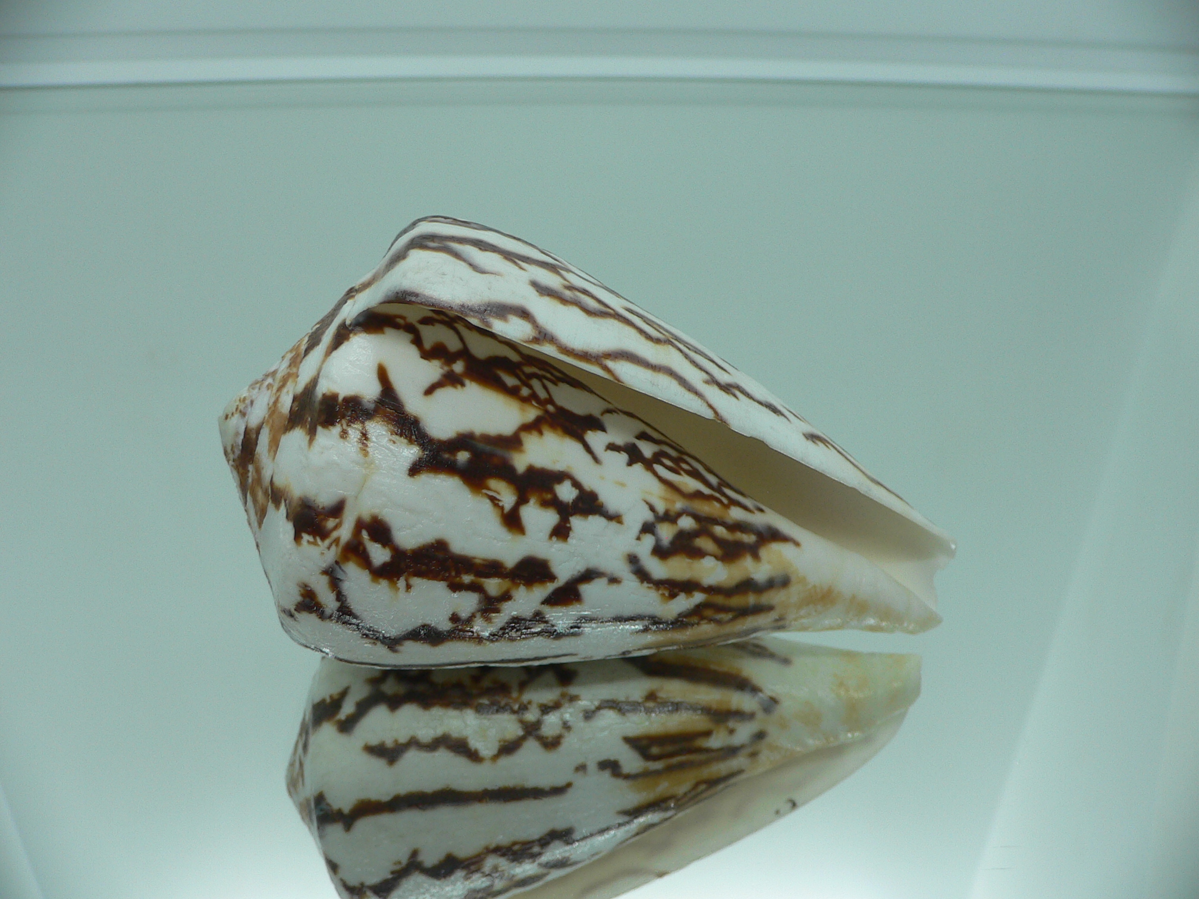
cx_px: 600
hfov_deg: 52.6
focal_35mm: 35
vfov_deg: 40.7
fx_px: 1212
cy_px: 450
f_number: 2.8
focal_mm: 4.6
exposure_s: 1/60
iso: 80
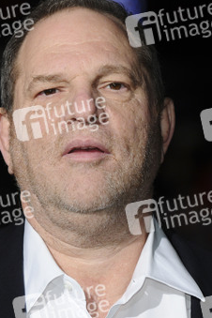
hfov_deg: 5.4
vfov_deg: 8.0
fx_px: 2266
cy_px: 166
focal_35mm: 257
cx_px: 89
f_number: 4.5
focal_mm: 145
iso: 500
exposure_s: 1/160
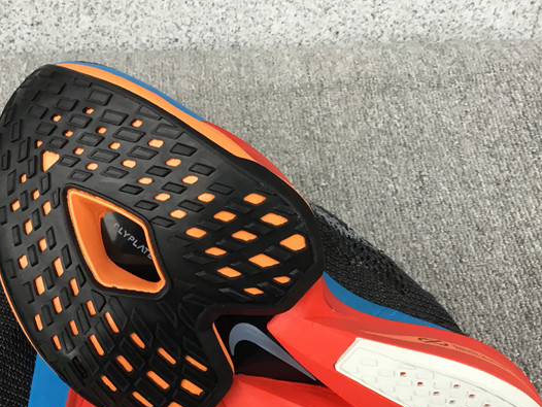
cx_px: 249
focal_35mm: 53
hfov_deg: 36.1
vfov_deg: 27.2
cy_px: 307
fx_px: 830
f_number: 2.4
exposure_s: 1/33
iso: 40
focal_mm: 3.3
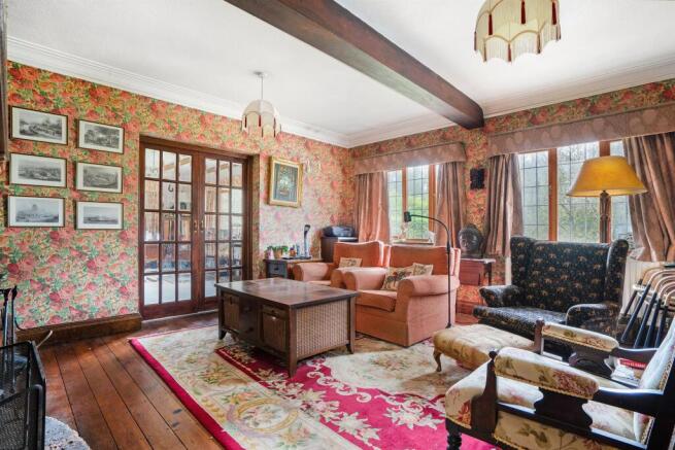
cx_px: 338
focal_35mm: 16
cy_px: 225
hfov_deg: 96.7
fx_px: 300
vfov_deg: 73.8
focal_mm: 16
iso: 640
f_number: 10
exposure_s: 3.2
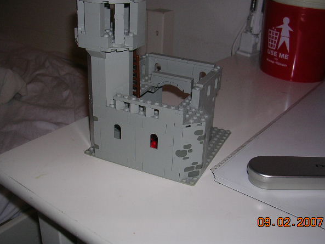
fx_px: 385
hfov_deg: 45.7
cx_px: 171
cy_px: 118
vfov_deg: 35.1
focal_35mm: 41
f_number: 2.8
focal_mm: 5.8
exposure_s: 1/60.1
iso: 50
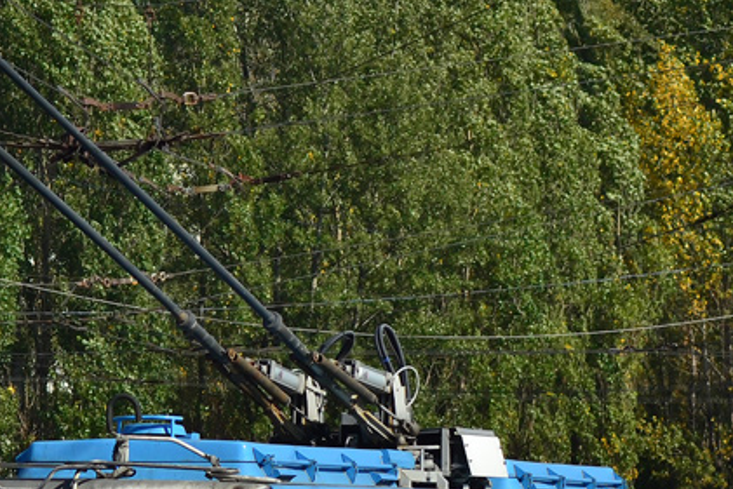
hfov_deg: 6.9
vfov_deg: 4.6
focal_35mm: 299
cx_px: 216
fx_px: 6090
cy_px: 418
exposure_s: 1/1000
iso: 200
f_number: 8
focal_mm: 70
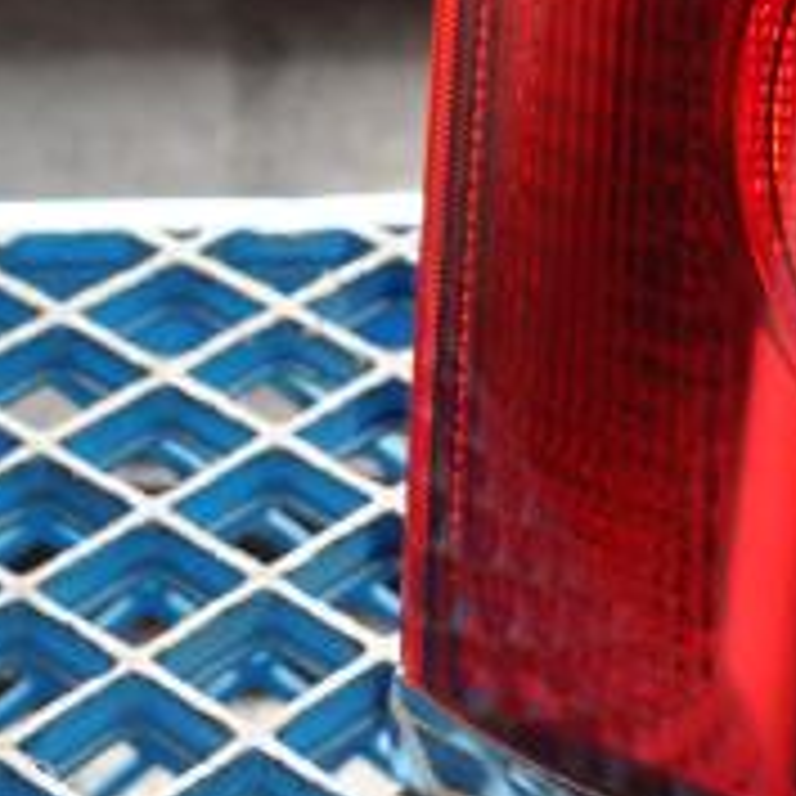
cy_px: -65
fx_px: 4787
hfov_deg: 9.3
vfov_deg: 9.4
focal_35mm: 184
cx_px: 1088
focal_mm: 34
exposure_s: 1/80
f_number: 4.2
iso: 720
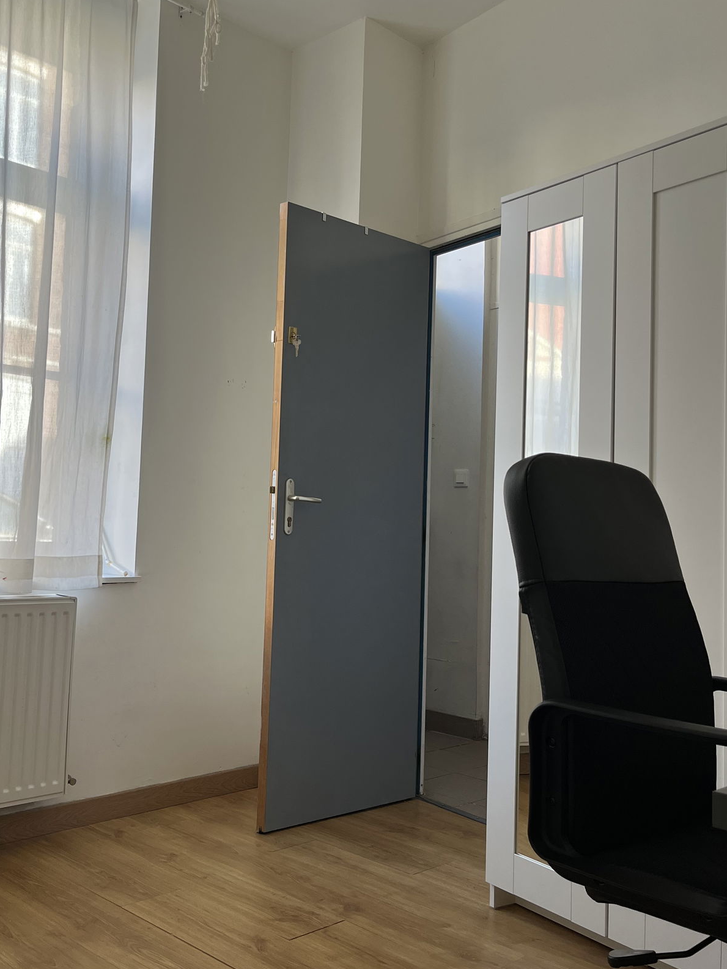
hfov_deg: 40.5
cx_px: 281
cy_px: 453
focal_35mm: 35
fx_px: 980
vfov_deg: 52.6
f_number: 1.6
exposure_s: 1/121
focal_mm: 5.1
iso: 64
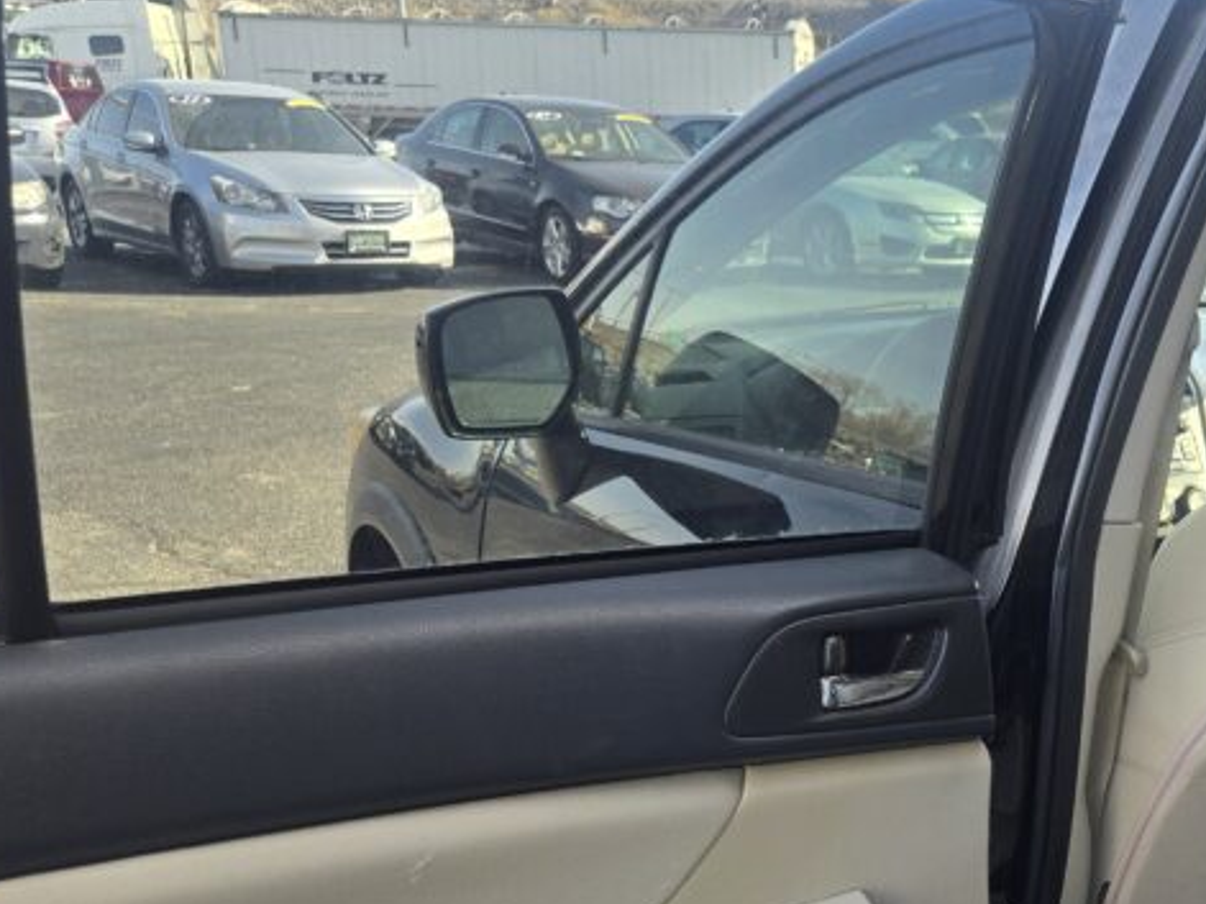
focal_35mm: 50
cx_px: 1029
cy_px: 796
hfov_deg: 36.4
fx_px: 1742
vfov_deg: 28.1
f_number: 1.8
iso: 80
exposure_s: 1/508
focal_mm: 5.4
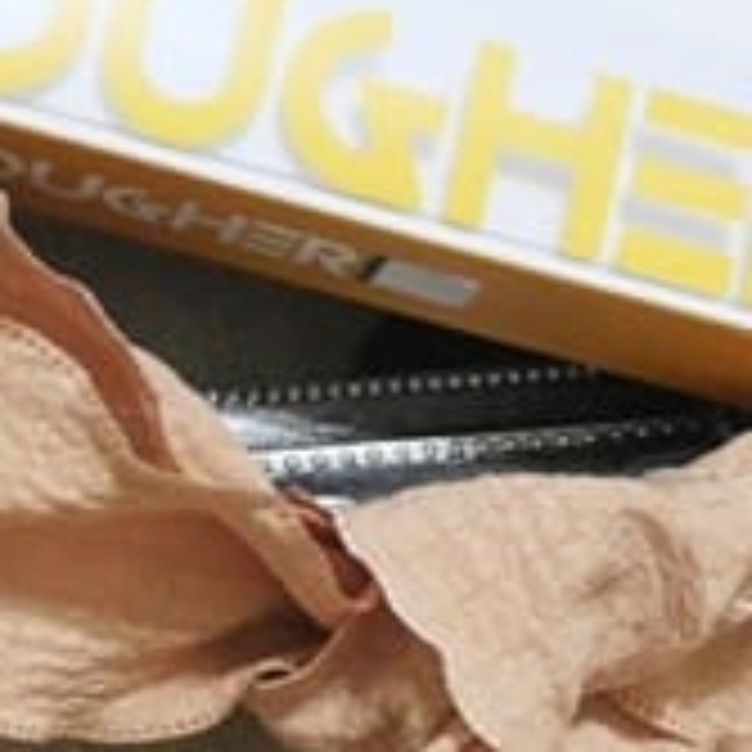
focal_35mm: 134
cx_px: 92
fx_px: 3293
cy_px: 302
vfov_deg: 13.0
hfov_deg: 12.9
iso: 3200
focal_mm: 19
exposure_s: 1/50
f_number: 6.3
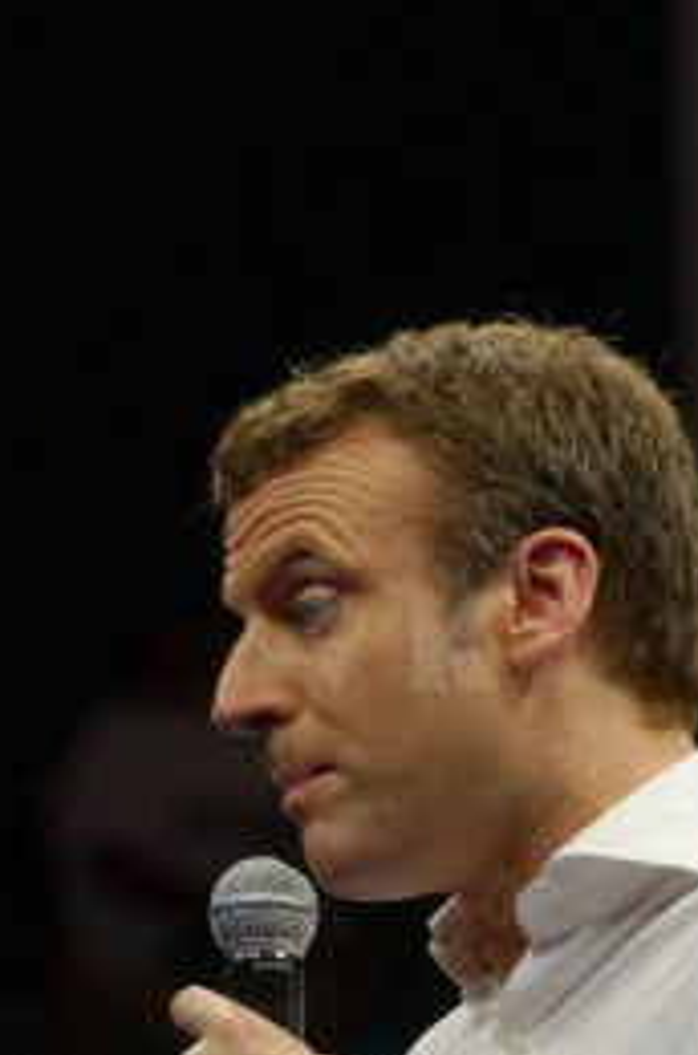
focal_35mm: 691
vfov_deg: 3.0
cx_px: 396
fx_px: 20203
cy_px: 1201
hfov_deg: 2.0
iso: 1000
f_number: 5.6
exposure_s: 1/100
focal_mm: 200
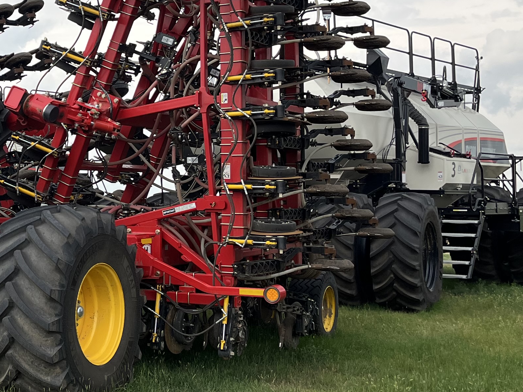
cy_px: 142
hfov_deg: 27.2
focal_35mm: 66
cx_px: -34
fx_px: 997
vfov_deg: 22.2
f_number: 1.6
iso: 50
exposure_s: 1/2137
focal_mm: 5.1
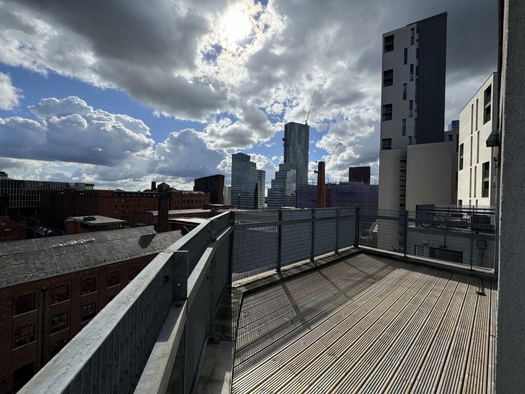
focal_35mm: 14
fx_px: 212
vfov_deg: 85.7
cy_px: 197
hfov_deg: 102.1
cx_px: 262
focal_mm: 2.22
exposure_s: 1/3546
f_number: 2.2
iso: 50
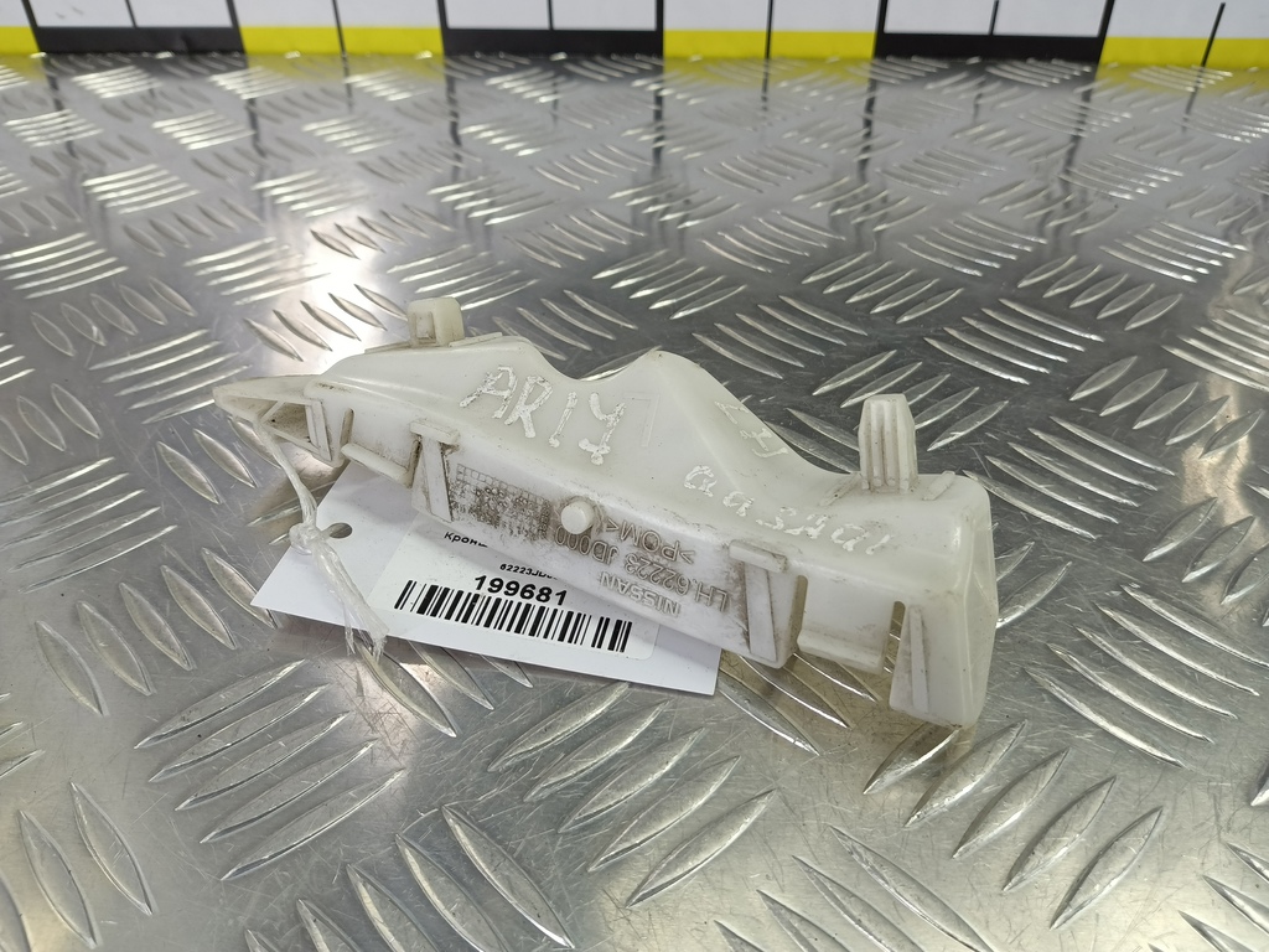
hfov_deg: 73.9
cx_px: 634
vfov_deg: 58.9
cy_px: 476
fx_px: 843
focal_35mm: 23
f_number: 1.6
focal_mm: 4.11
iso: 96
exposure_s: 1/50
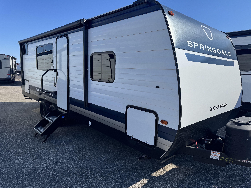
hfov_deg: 71.6
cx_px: 126
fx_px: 174
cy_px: 94
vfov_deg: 56.8
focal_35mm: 24
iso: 80
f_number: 1.78
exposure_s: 1/6410
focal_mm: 6.76
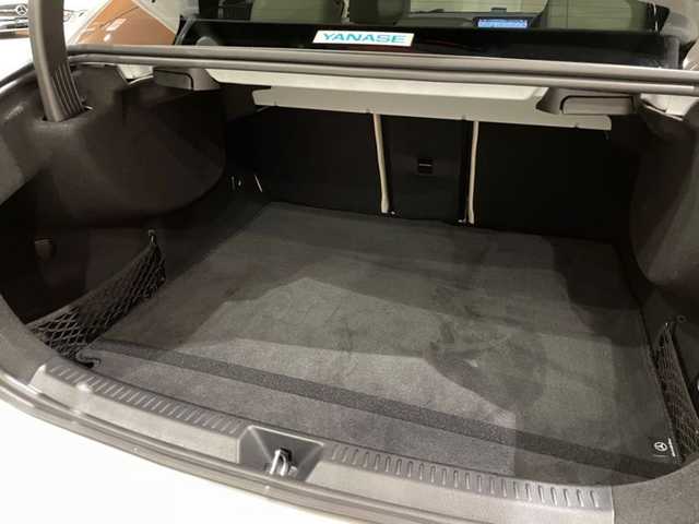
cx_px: 350
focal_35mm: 26
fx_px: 525
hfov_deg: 67.3
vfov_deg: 53.1
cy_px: 262
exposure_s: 1/30
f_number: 1.6
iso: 800
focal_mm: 4.2
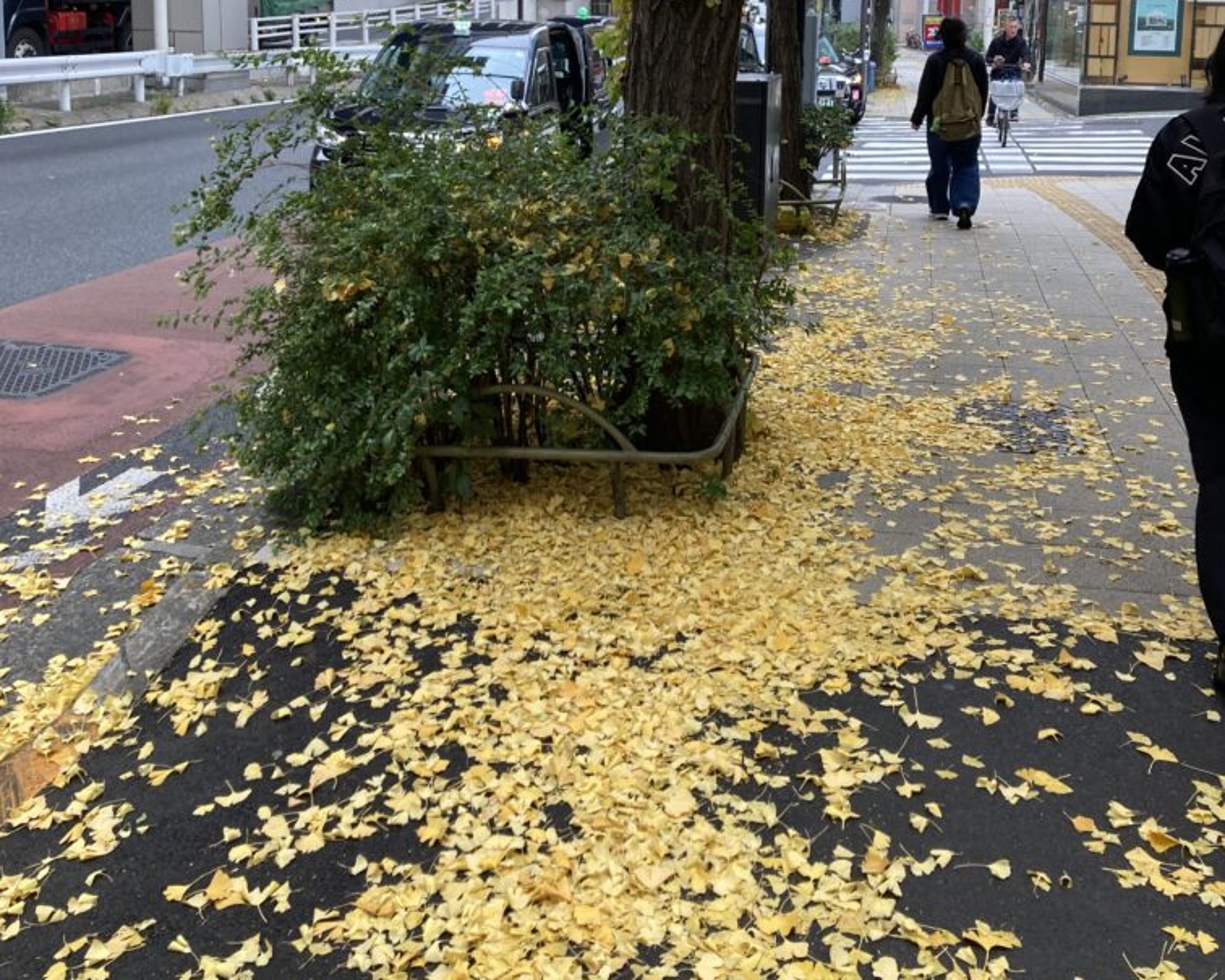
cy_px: 177
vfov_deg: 38.4
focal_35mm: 37
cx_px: 609
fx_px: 1342
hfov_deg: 49.1
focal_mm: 3.99
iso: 50
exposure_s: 1/100
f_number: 1.8
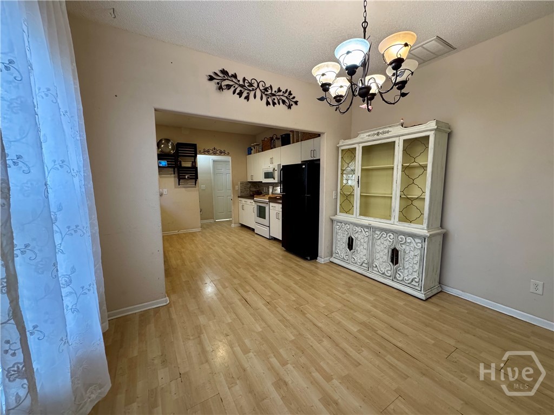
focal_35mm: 14
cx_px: 277
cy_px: 208
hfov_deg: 102.1
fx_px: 224
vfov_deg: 85.7
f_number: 2.2
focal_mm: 2.22
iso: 250
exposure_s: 1/60
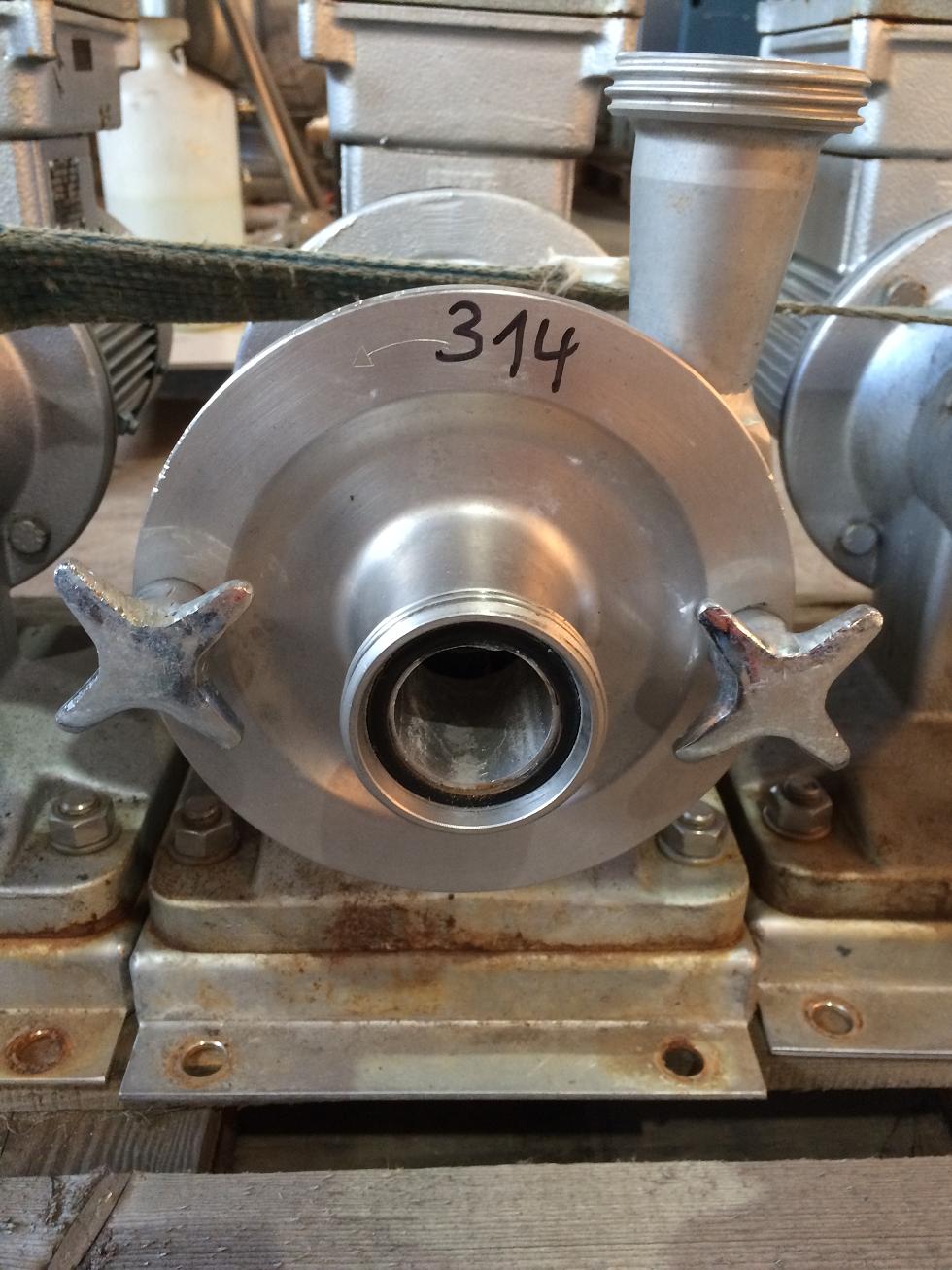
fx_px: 1063
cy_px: 635
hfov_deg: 48.2
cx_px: 476
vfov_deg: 61.7
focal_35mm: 29
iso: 125
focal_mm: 4.15
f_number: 2.2
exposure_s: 1/30
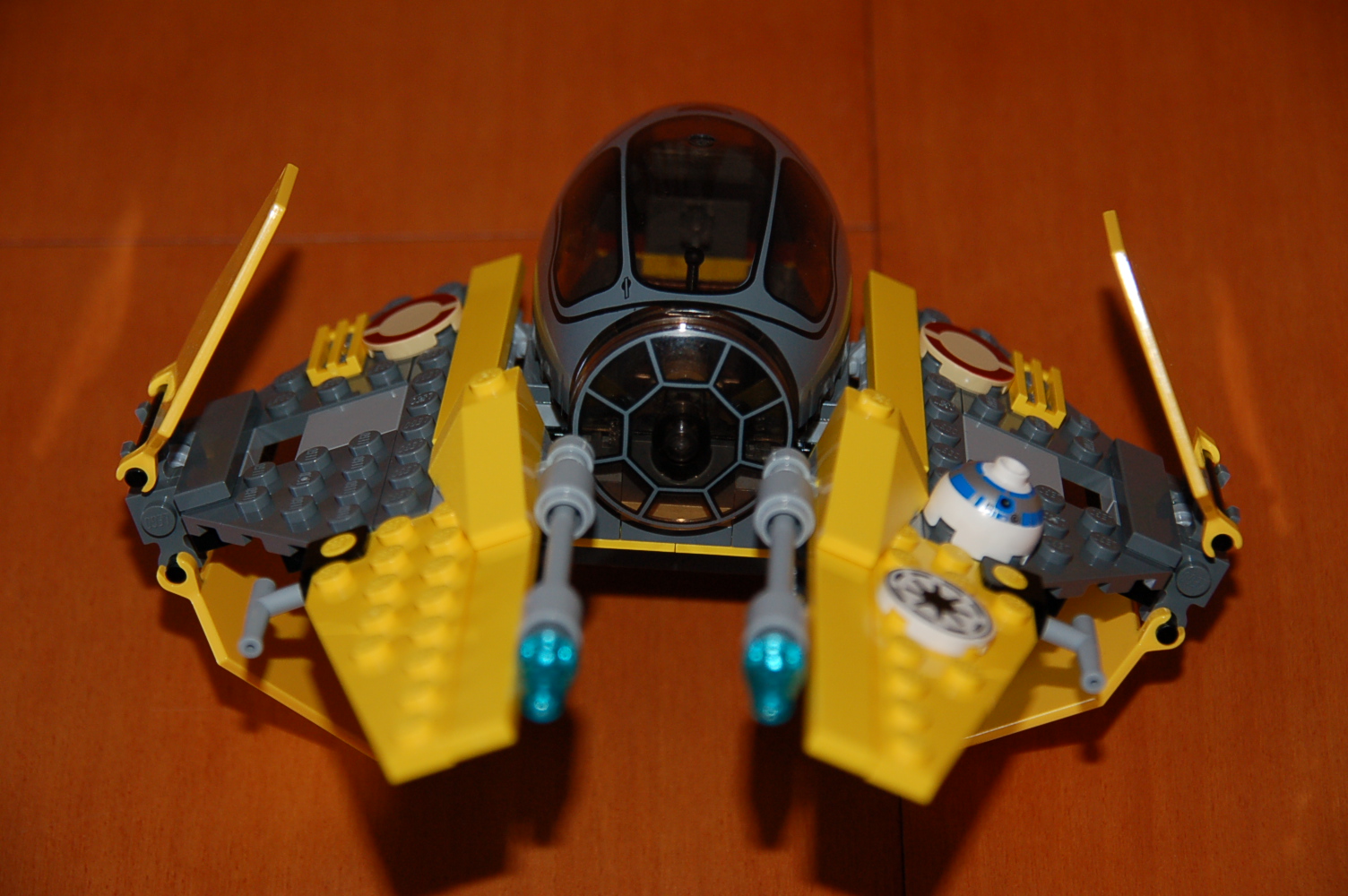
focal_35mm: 117
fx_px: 4377
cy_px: 448
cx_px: 674
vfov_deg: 11.7
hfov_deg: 17.5
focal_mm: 78
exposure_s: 1/60
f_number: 5.6
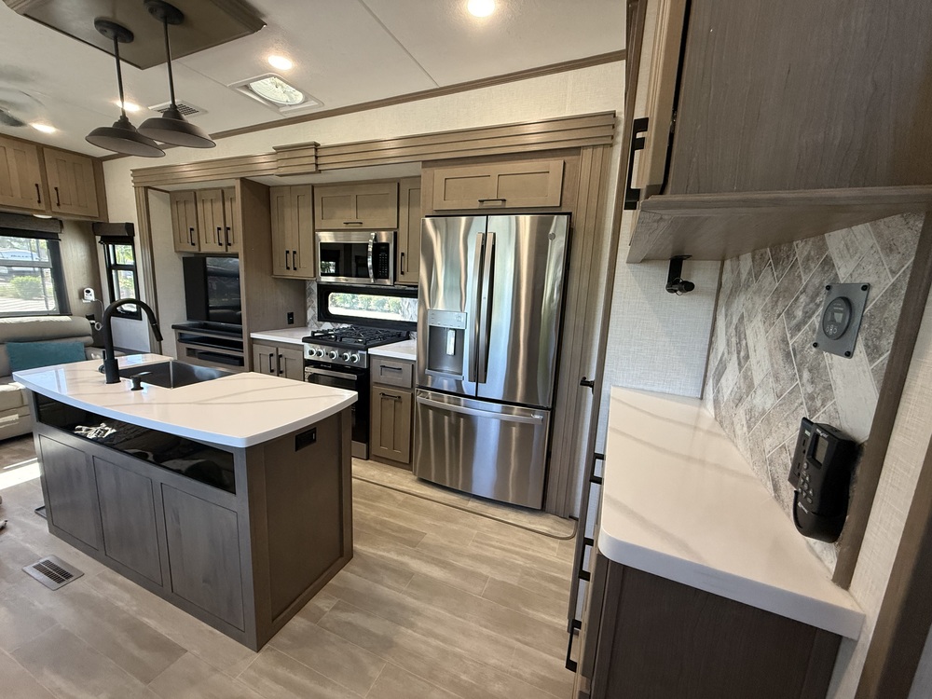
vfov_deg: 85.7
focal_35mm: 14
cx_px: 466
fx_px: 377
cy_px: 350
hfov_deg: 102.1
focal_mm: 2.22
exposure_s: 1/90
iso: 400
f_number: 2.2
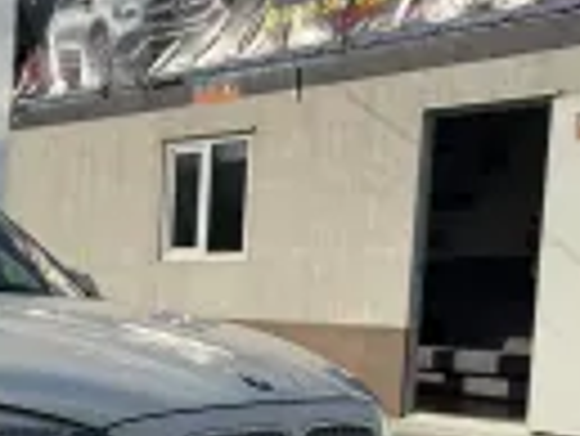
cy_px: 387
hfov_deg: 27.9
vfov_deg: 21.5
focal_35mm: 67
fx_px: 1124
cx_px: 58
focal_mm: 6.76
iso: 80
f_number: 1.78
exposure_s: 1/8130
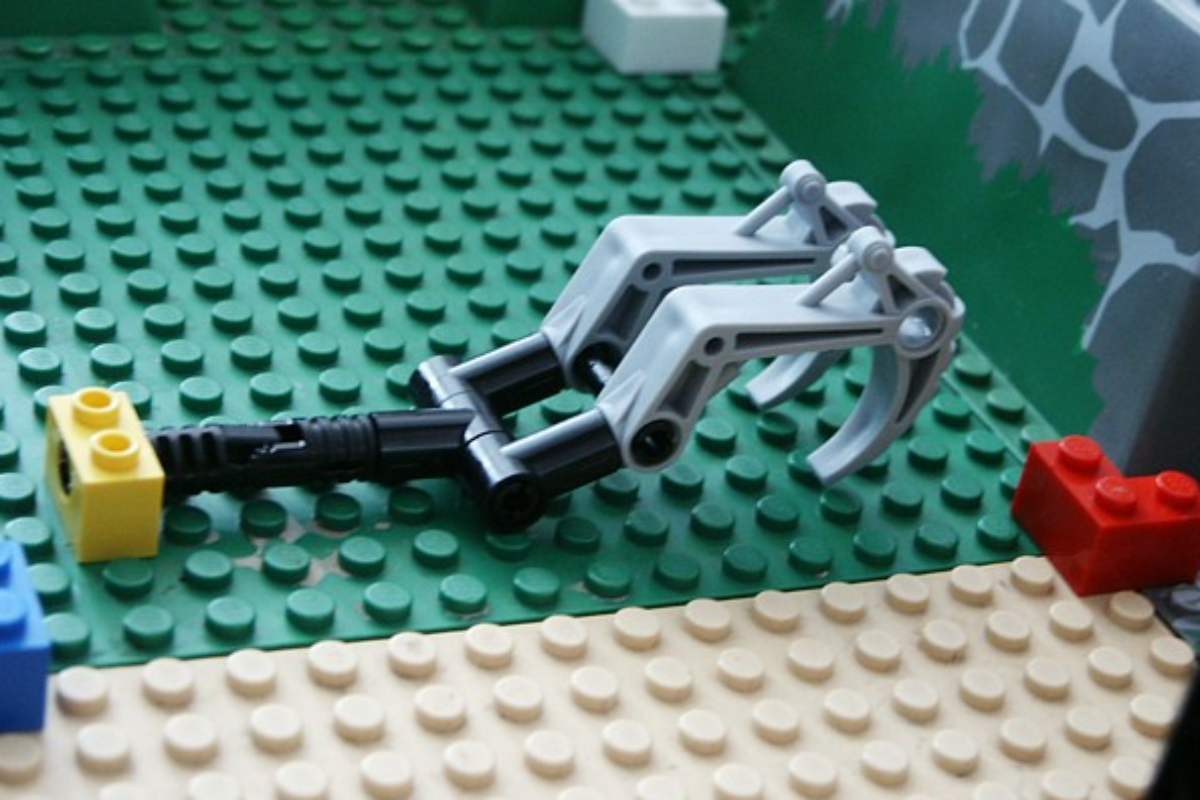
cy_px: 430
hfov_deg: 24.8
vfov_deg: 16.7
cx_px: 598
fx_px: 2733
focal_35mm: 82
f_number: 3.6
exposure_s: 1/15
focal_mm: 15.51
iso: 200
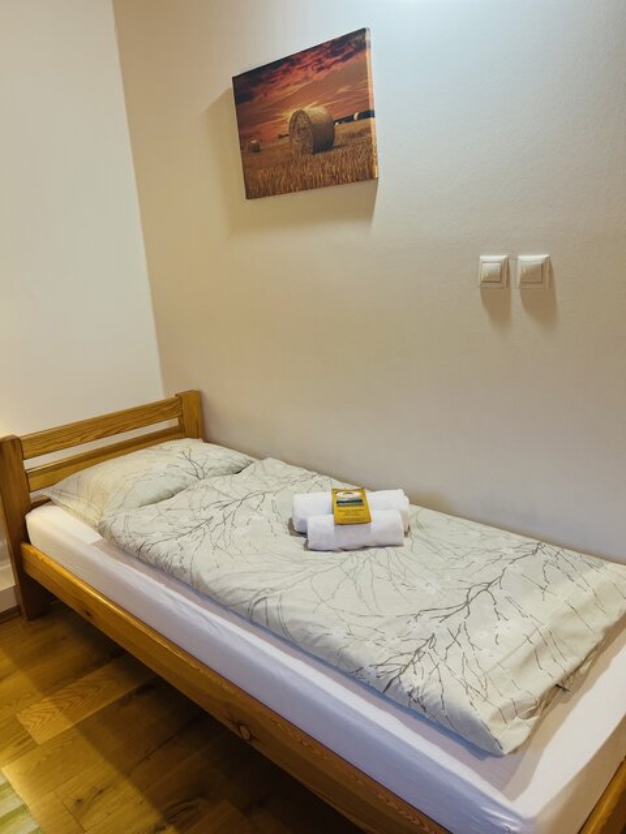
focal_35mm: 26
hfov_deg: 53.1
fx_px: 627
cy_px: 417
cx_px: 313
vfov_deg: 67.3
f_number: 1.5
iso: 100
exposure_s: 1/50
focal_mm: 5.7
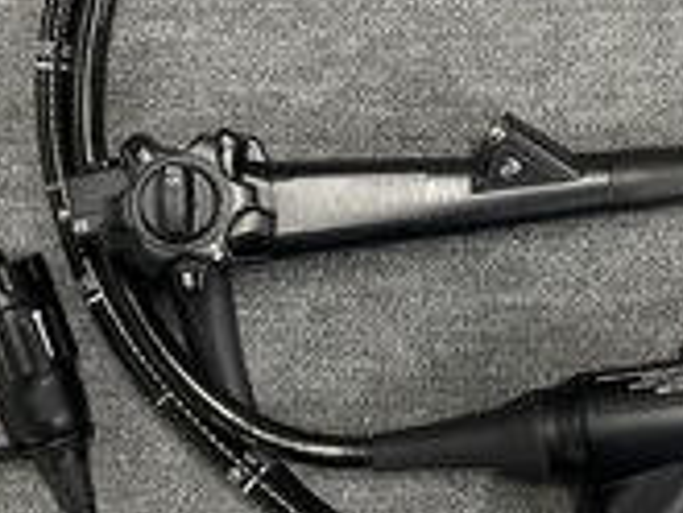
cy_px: 178
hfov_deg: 30.2
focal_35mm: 63
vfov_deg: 23.2
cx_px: 505
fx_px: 1244
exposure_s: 1/60
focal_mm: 4.2
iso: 250
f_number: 1.6
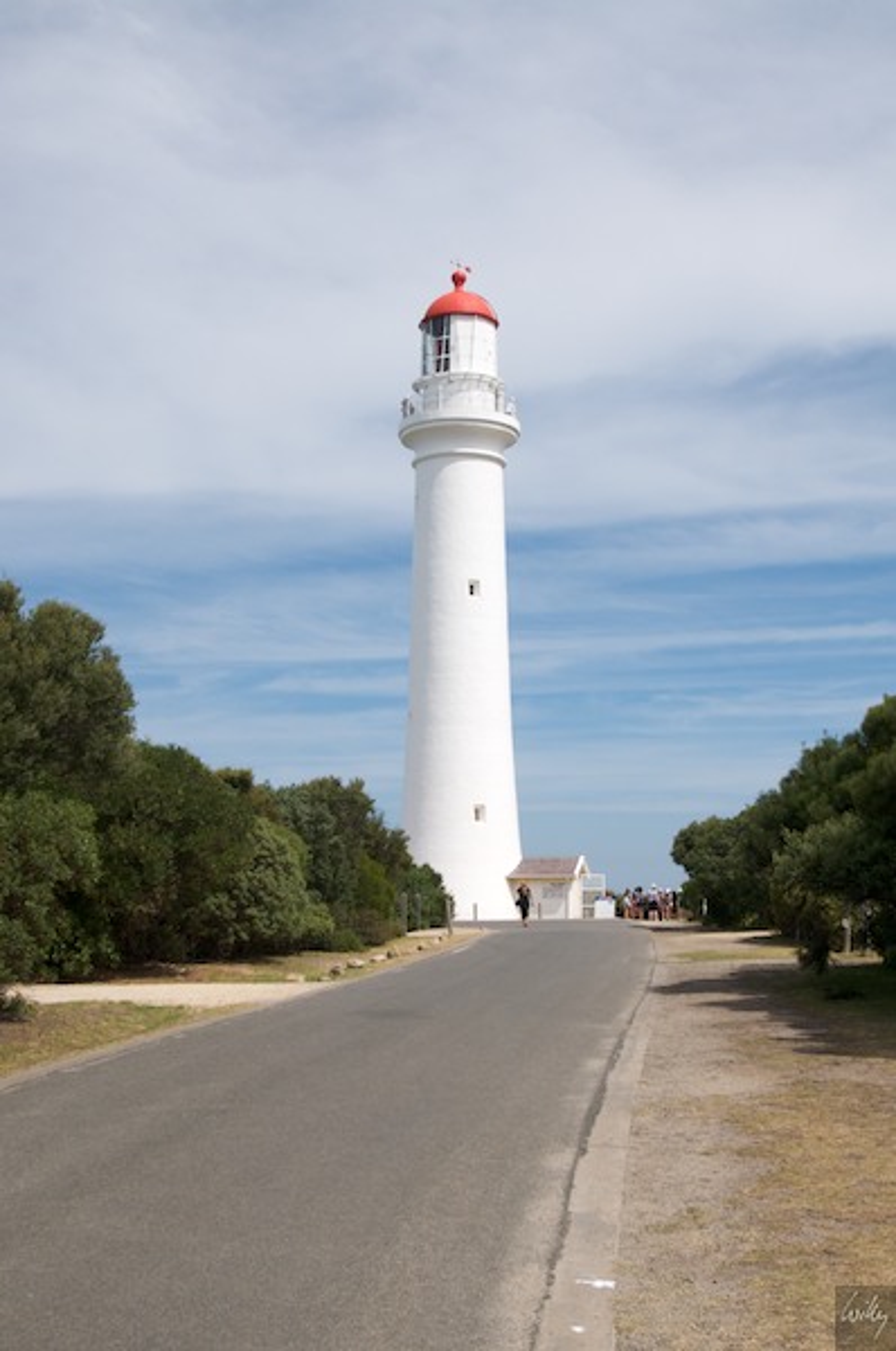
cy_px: 676
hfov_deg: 29.8
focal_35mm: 45
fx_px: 1686
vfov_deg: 43.7
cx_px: 448
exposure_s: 1/500
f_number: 11
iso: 250
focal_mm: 30
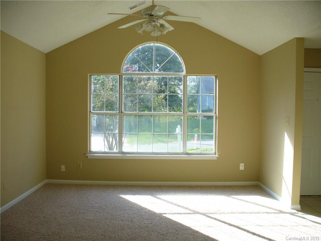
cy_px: 120
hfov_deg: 50.1
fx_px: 343
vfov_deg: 38.7
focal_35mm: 37
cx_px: 160
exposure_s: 1/250
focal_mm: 6.1
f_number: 2.8
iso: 80
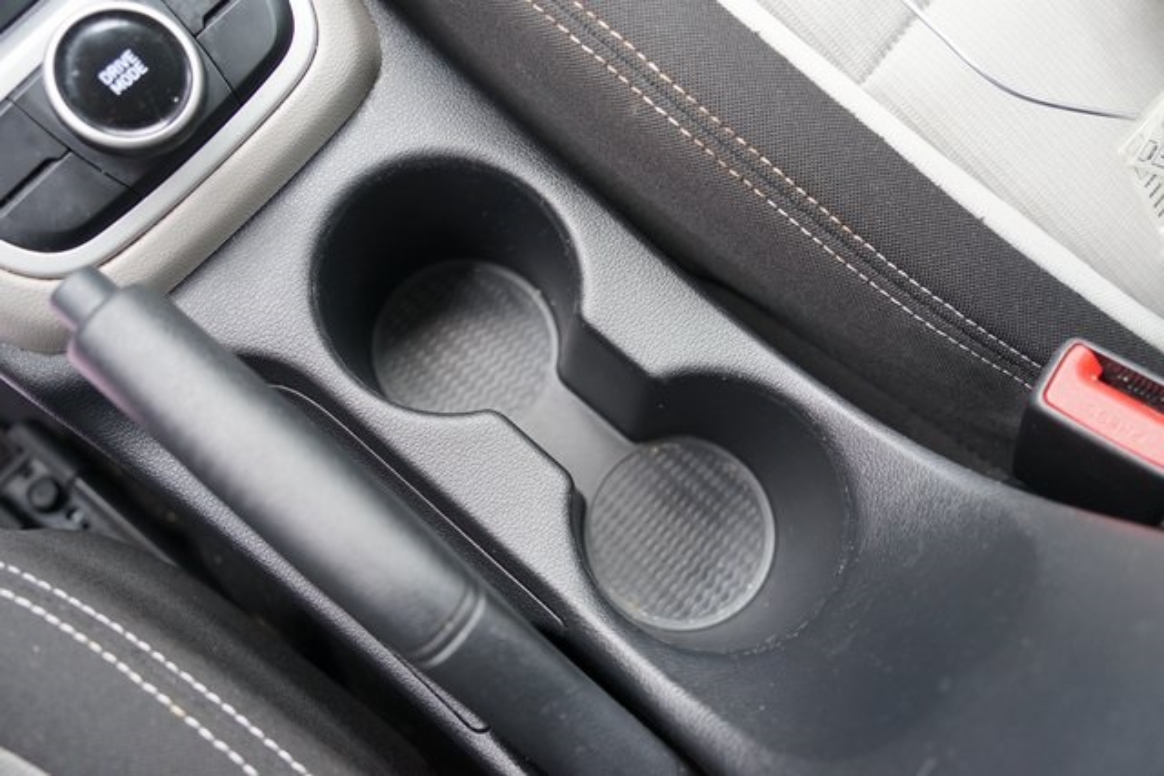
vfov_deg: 42.3
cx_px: 582
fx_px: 1002
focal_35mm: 31
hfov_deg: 60.3
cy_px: 388
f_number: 4
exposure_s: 1/60
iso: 640
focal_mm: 31
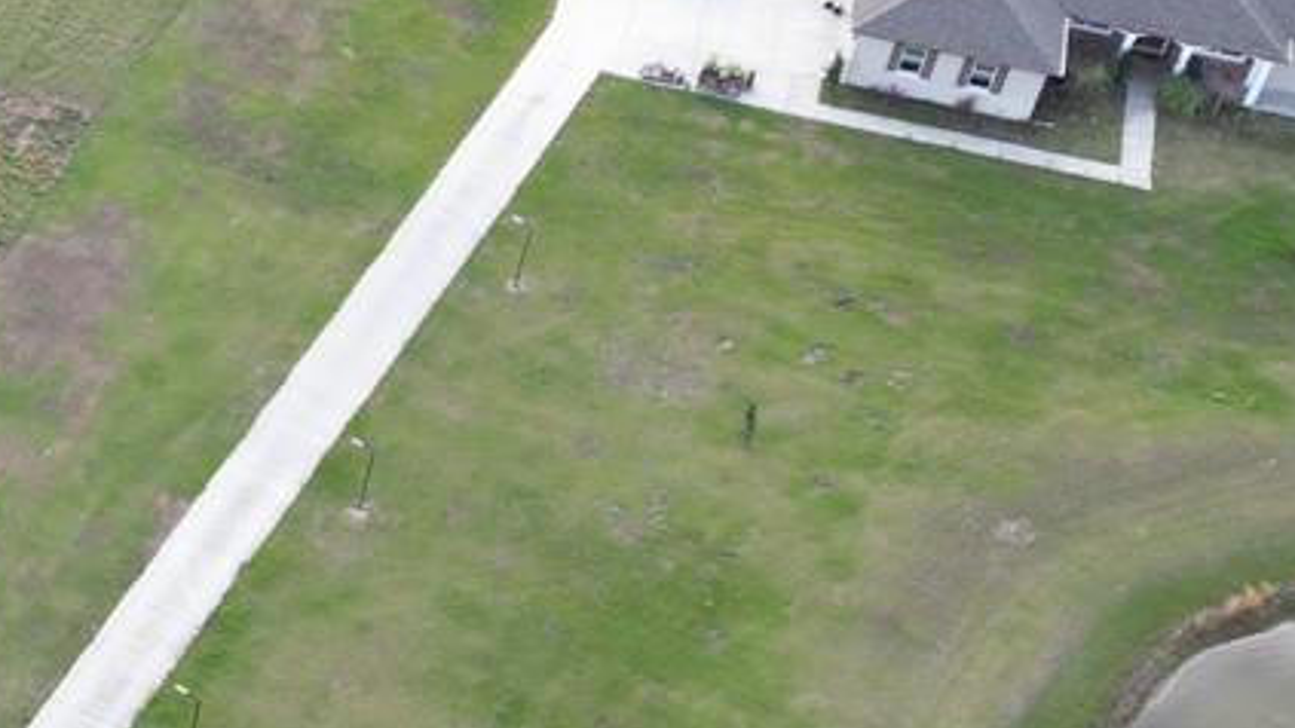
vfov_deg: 12.2
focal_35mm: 99
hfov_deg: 19.2
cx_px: -582
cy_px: 336
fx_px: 3400
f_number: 1.7
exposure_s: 1/320
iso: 100
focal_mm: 6.72
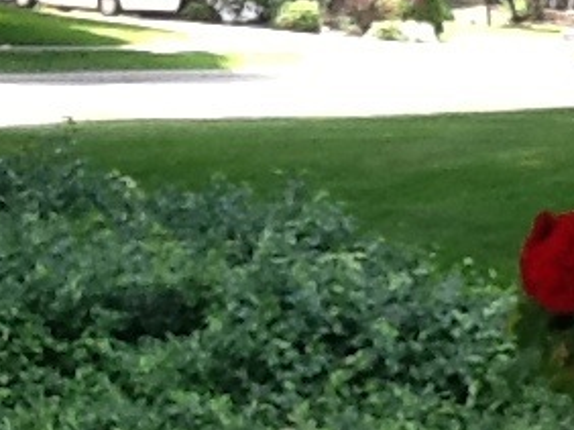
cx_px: 423
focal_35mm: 150
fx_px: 2485
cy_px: 330
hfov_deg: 13.1
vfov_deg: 9.9
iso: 40
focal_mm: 2.03
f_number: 2.4
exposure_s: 1/120
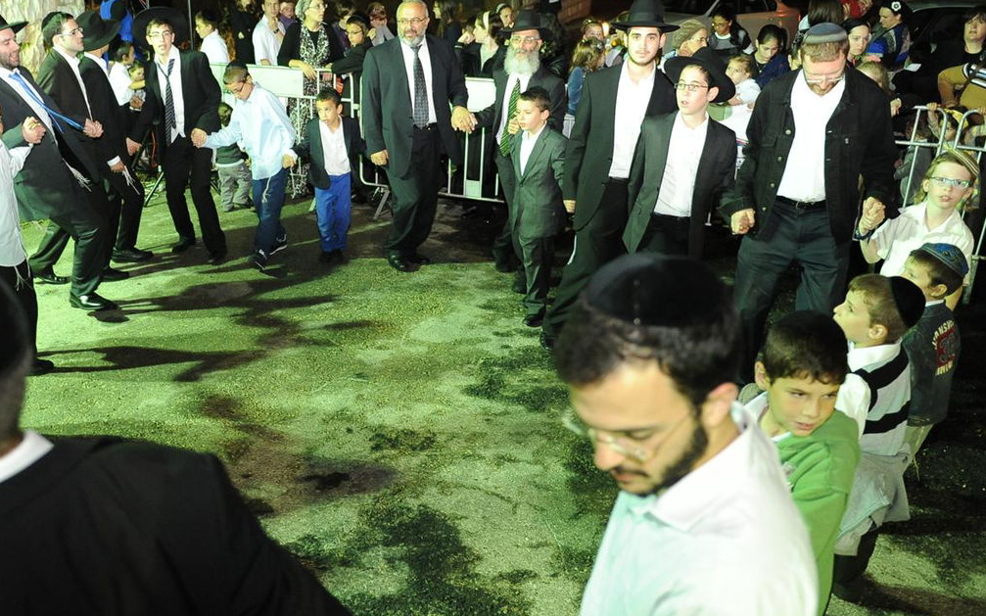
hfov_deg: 55.7
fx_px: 913
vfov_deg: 37.2
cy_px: 360
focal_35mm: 34
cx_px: 339
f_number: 2.8
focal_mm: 24
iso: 2500
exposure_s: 1/125
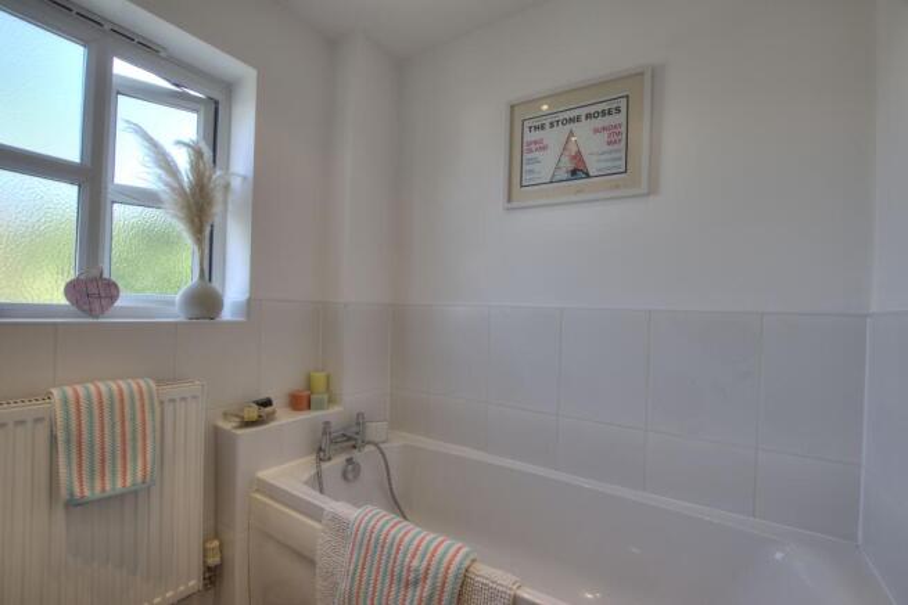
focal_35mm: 15
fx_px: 378
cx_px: 454
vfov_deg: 77.4
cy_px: 302
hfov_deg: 100.4
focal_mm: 10
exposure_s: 1/40
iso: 400
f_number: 8
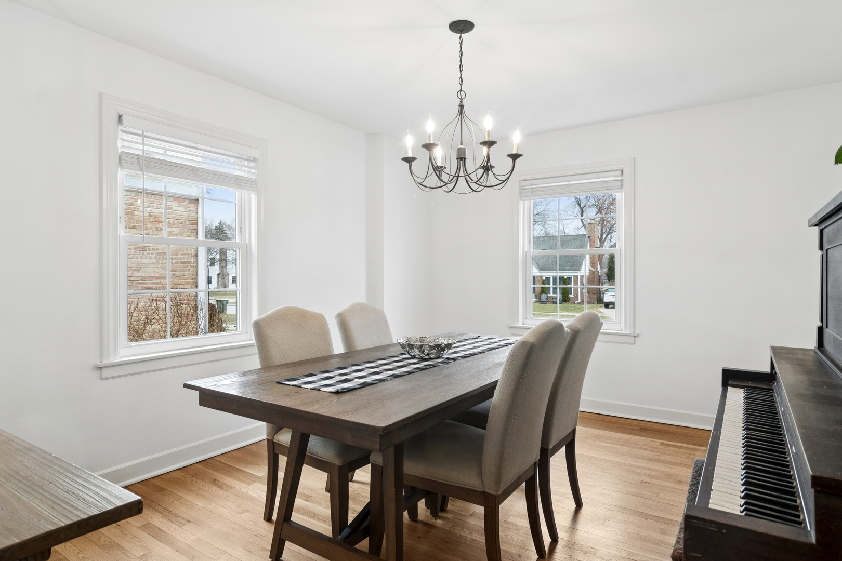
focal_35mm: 19
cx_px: 421
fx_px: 444
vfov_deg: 64.6
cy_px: 280
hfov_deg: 86.9
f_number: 8
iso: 200
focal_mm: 13
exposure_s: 1/8
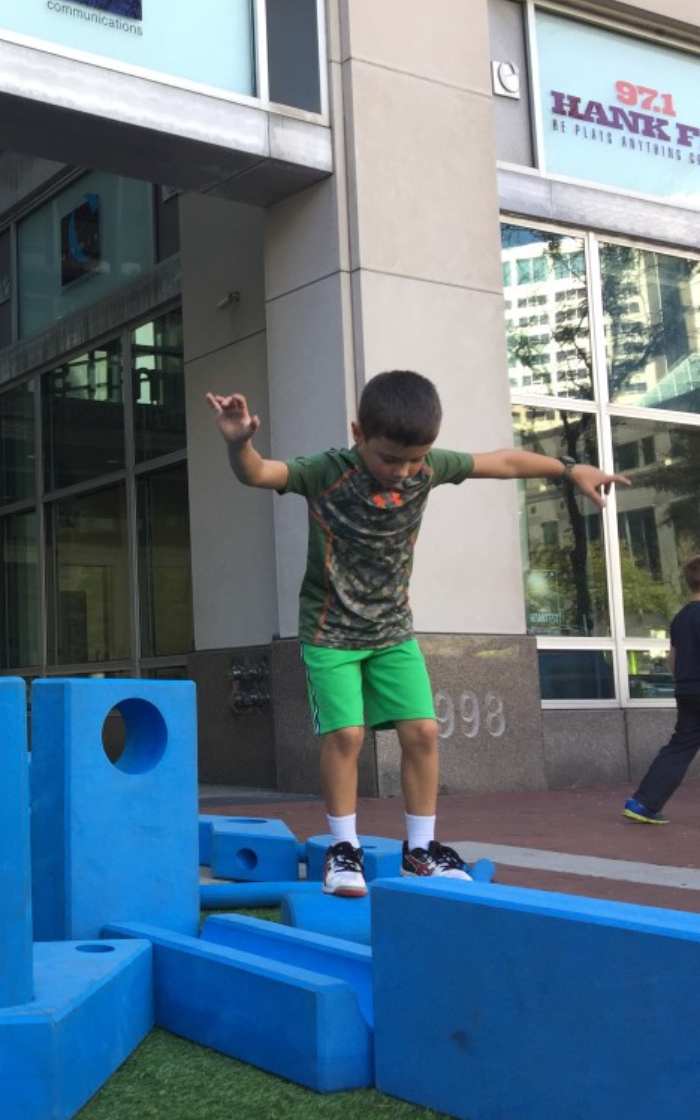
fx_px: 1282
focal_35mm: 42
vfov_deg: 47.2
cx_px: -42
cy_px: 565
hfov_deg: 28.2
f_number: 2.2
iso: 32
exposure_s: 1/120
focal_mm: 4.15
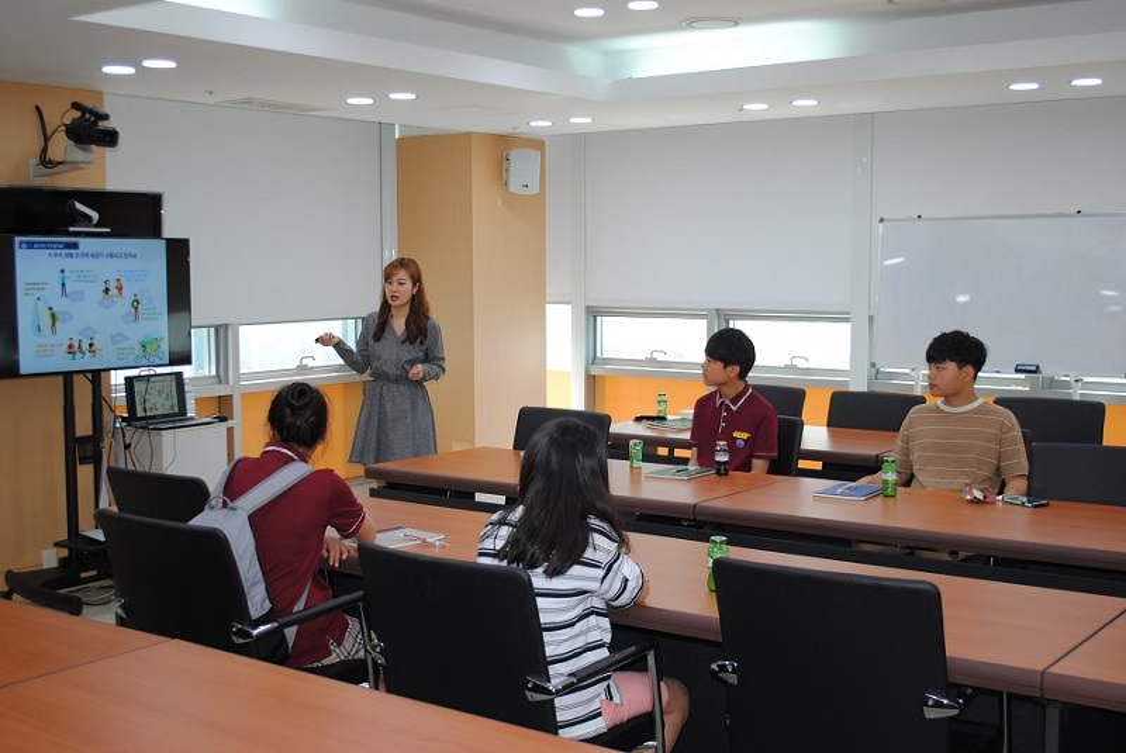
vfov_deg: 30.9
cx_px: 563
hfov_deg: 44.9
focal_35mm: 44
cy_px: 376
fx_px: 1362
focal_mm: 29
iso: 200
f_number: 4.5
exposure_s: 1/60
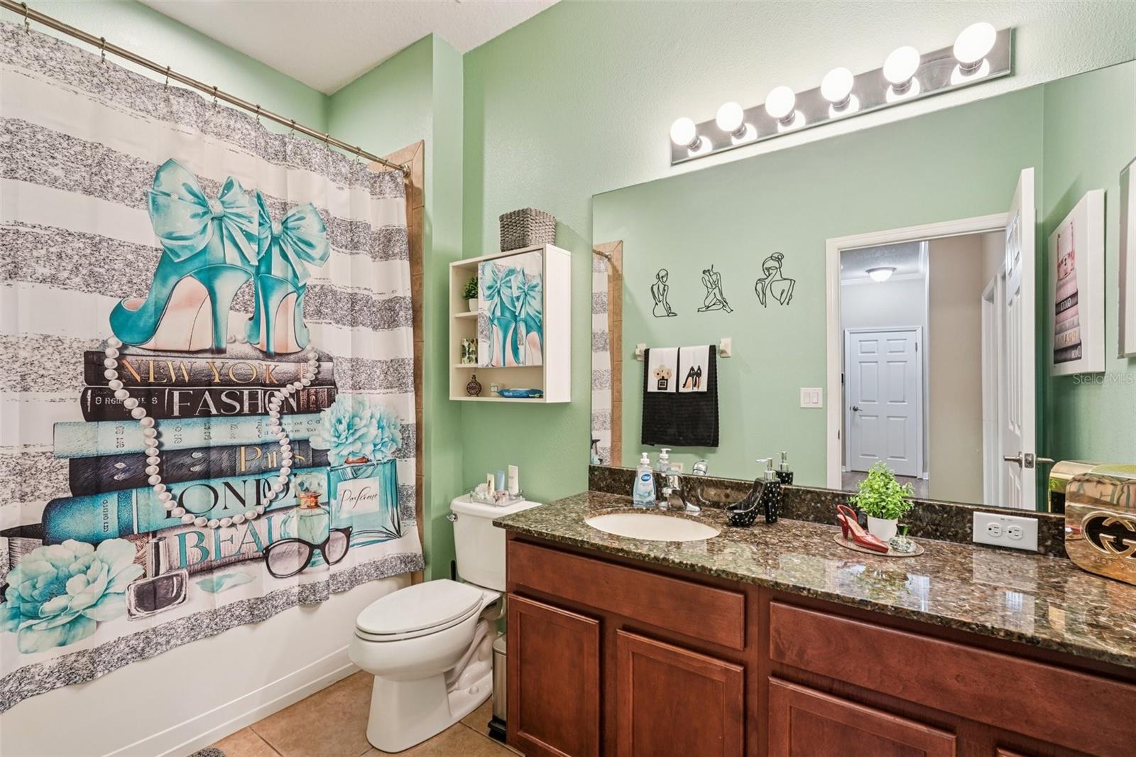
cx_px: 568
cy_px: 378
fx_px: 505
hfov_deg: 96.7
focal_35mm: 16
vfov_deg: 73.7
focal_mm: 16
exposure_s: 1/5
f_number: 8
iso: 400
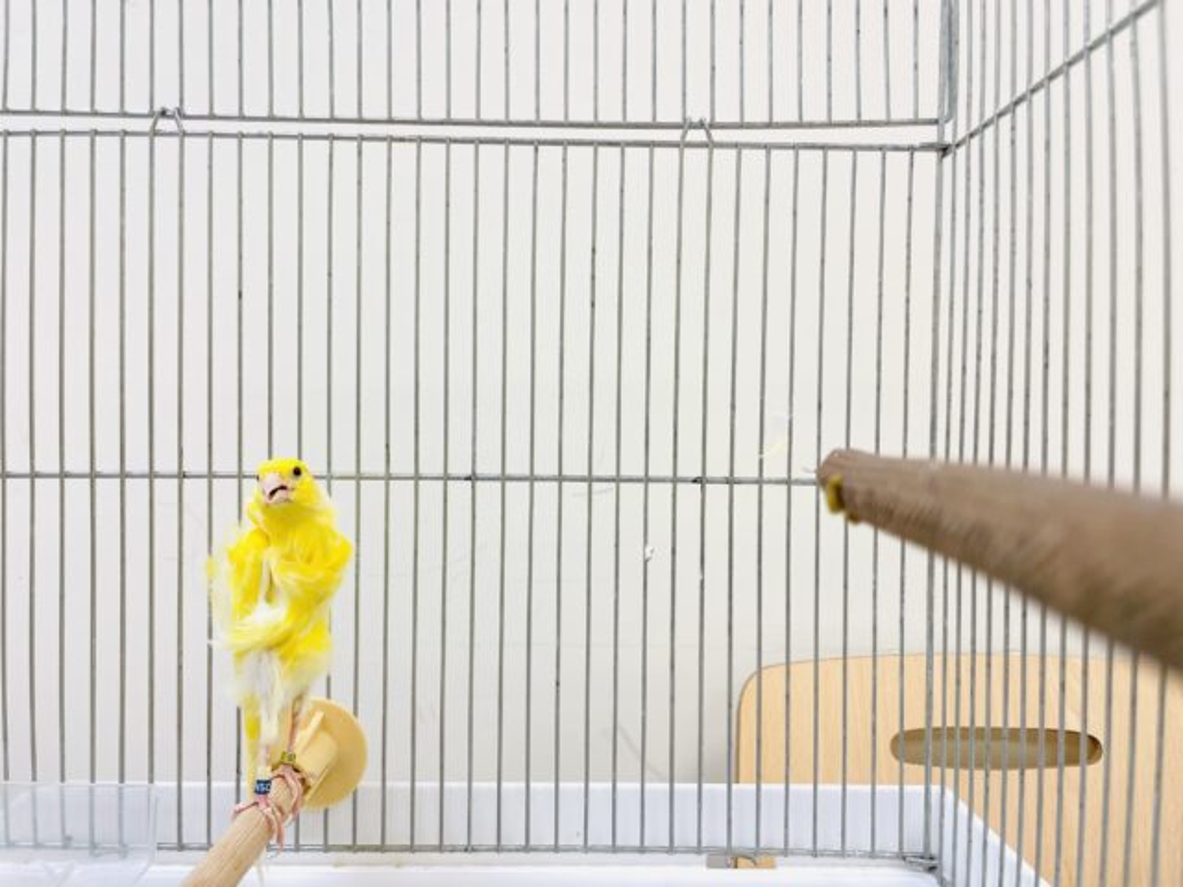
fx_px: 889
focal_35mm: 26
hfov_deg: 67.3
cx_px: 592
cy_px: 444
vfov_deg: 53.1
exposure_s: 1/121
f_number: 1.6
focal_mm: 4.2
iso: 64
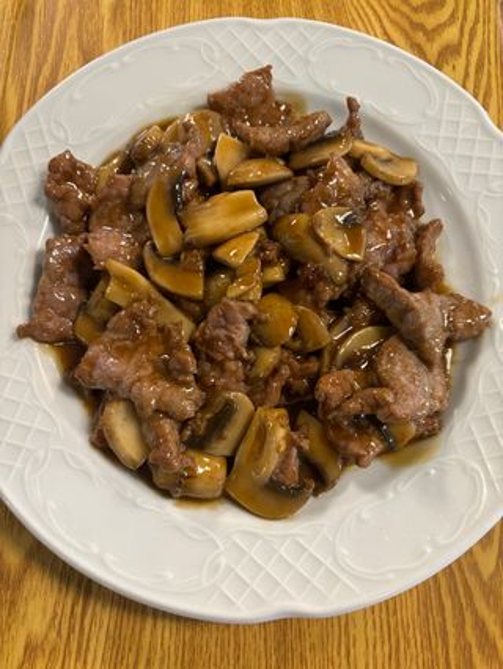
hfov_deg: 53.1
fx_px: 503
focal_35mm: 26
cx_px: 252
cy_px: 334
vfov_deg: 67.3
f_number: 1.6
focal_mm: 5.96
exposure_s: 1/50
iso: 250
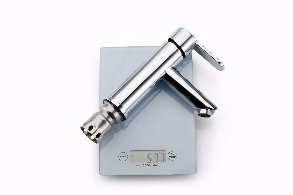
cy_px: 106
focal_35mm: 97
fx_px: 789
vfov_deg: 14.1
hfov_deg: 21.0
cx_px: 150
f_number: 22
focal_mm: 85
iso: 80
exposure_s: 1/160
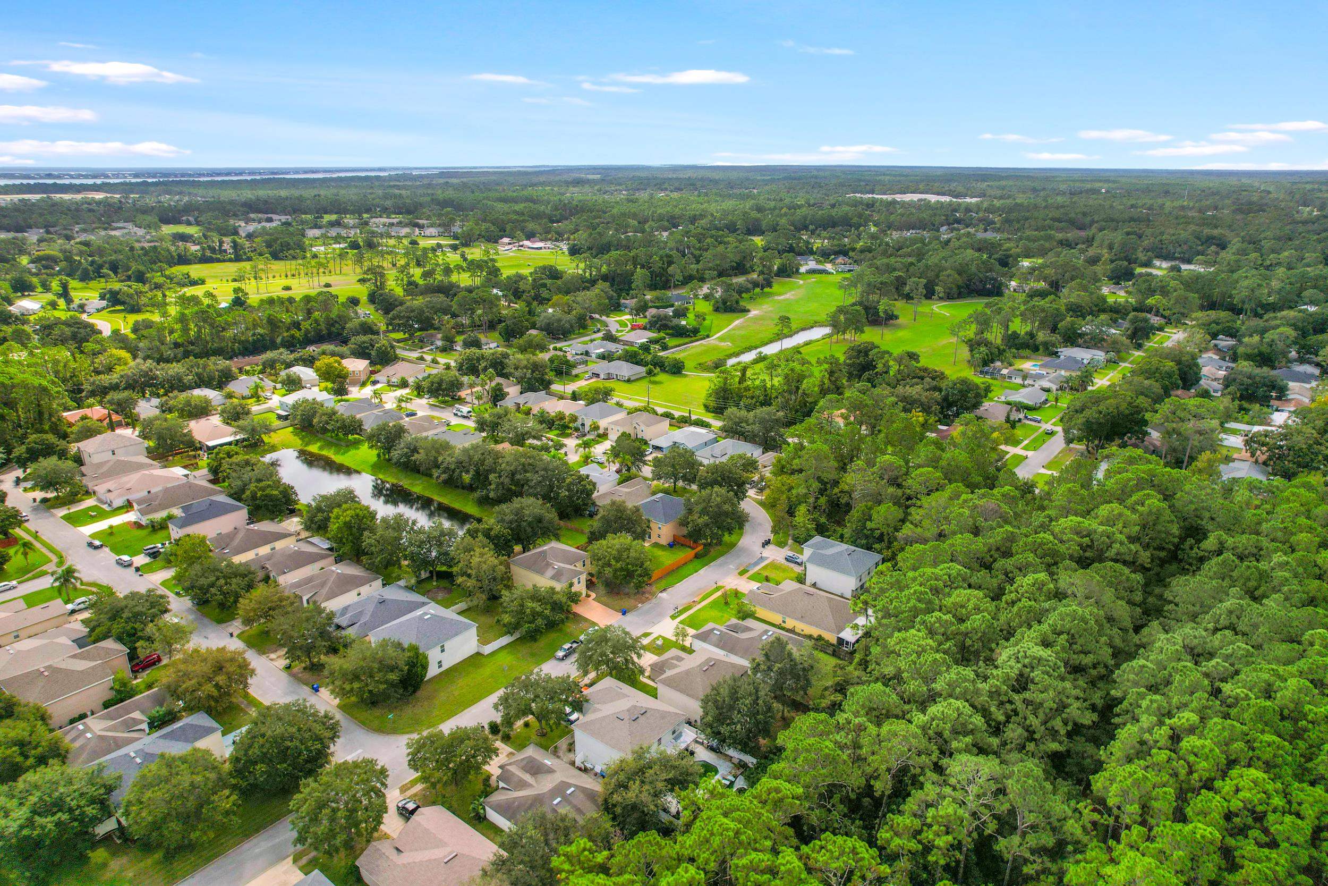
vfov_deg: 57.2
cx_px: 664
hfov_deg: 78.6
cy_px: 443
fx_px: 812
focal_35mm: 22
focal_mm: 8.38
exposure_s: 1/500
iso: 100
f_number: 2.8
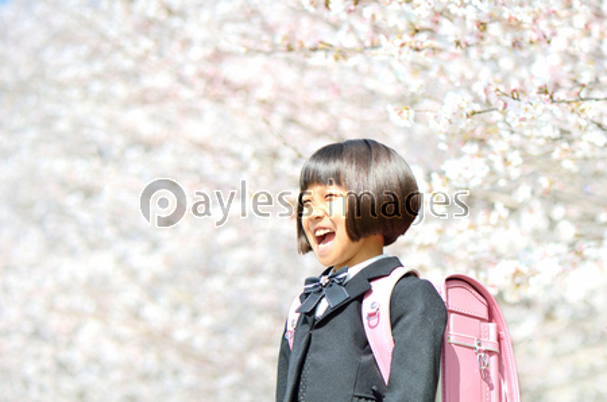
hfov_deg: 13.1
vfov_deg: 8.7
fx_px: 2650
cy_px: 201
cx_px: 304
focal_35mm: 158
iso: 100
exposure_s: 1/1250
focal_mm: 105
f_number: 4
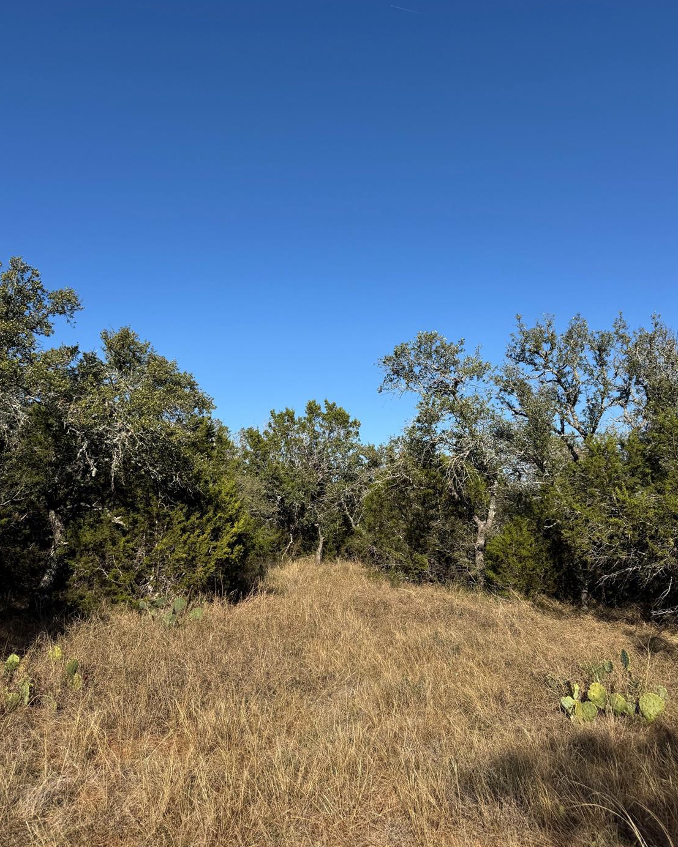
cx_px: 337
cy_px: 414
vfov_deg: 66.0
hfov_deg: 54.9
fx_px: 652
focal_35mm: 26
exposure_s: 1/4310
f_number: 1.78
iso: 80
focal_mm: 6.76
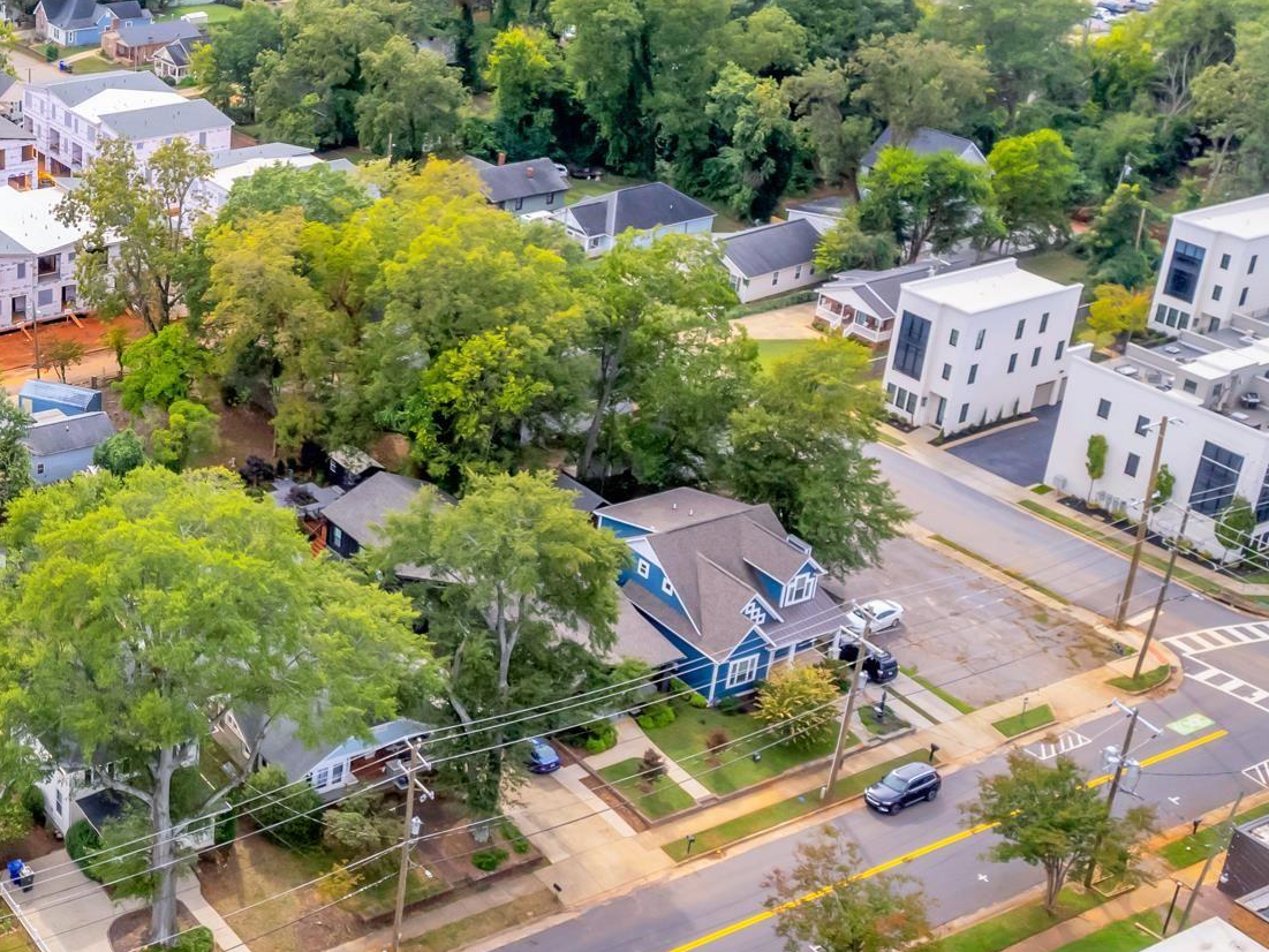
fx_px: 1760
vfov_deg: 30.0
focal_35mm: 48
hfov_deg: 36.0
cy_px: 292
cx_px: 17
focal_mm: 8.38
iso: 100
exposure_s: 1/180
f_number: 2.8
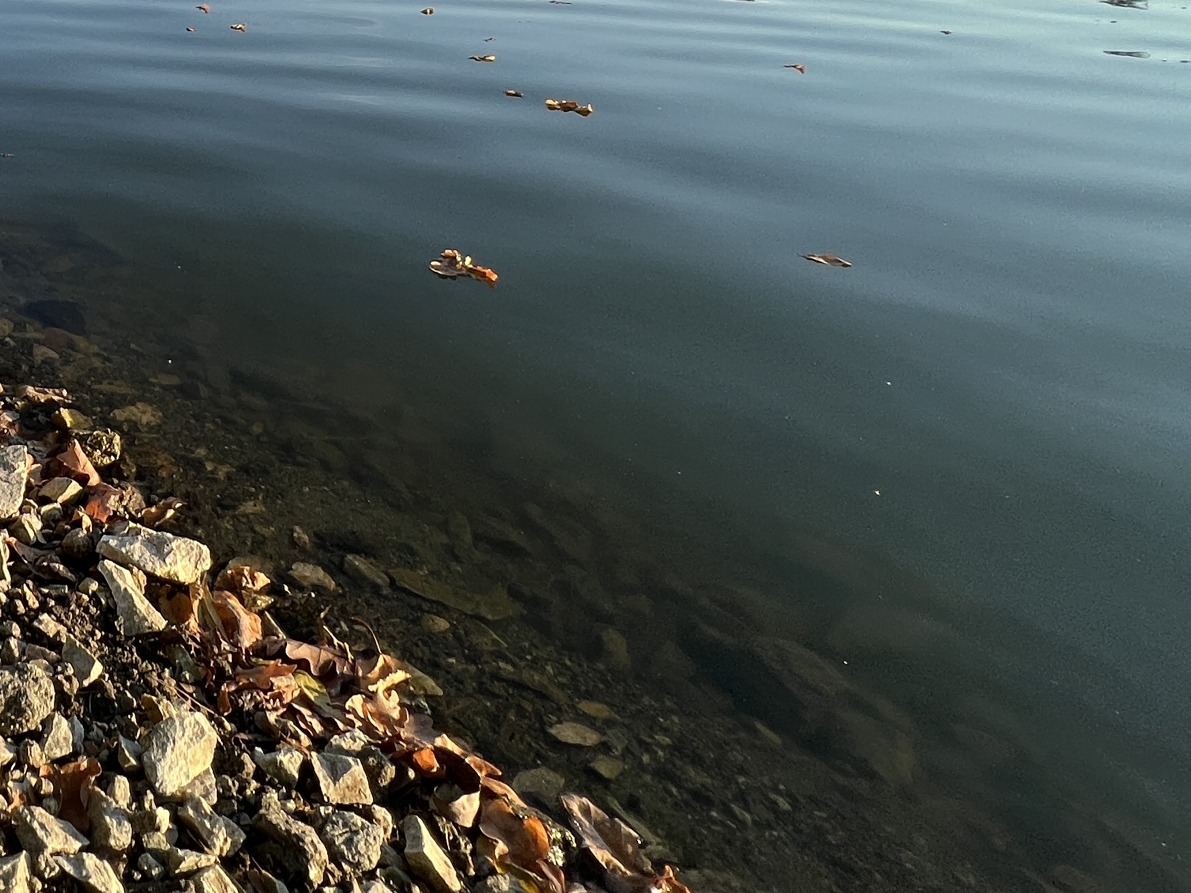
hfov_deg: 48.1
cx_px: -31
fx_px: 1032
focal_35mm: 30
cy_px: -35
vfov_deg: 40.0
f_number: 1.8
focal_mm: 1.57
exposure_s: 1/447
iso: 32
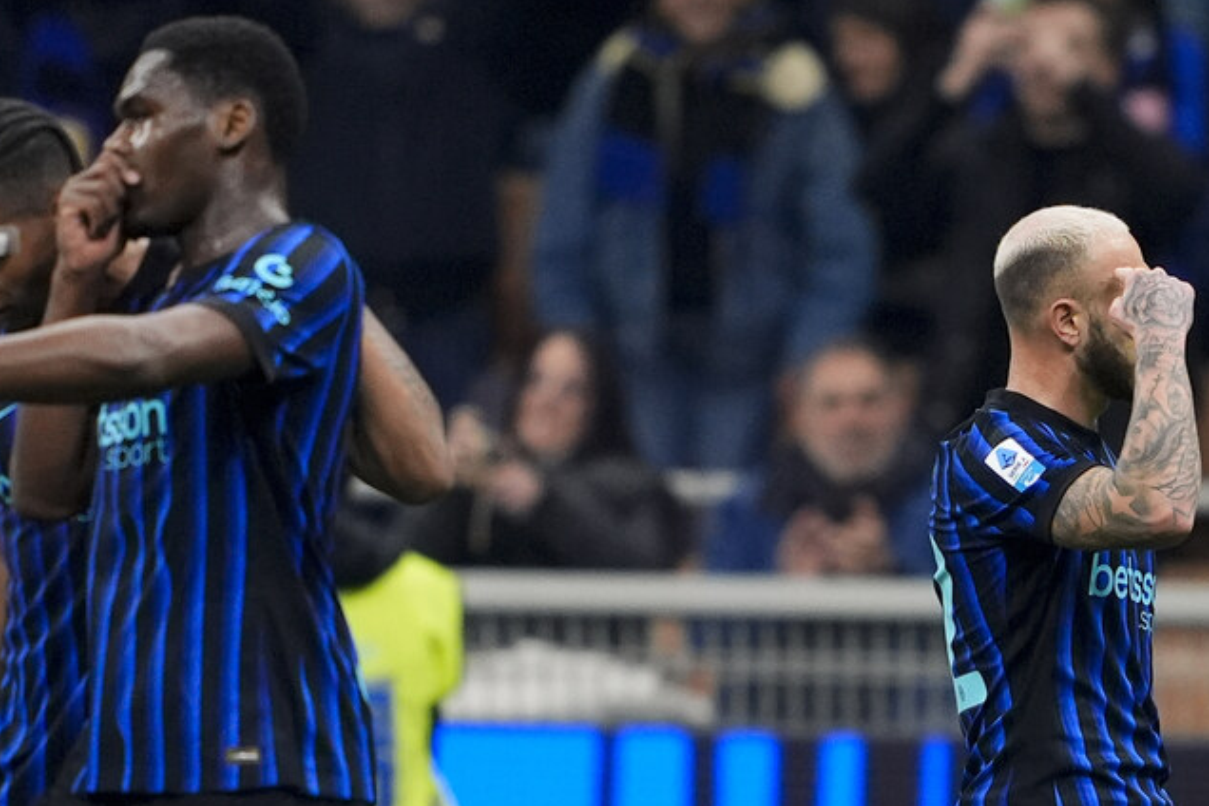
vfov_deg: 1.6
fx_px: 29551
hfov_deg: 2.3
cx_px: 816
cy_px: 790
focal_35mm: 880
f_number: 2.8
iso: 2000
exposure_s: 1/1600
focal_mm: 400
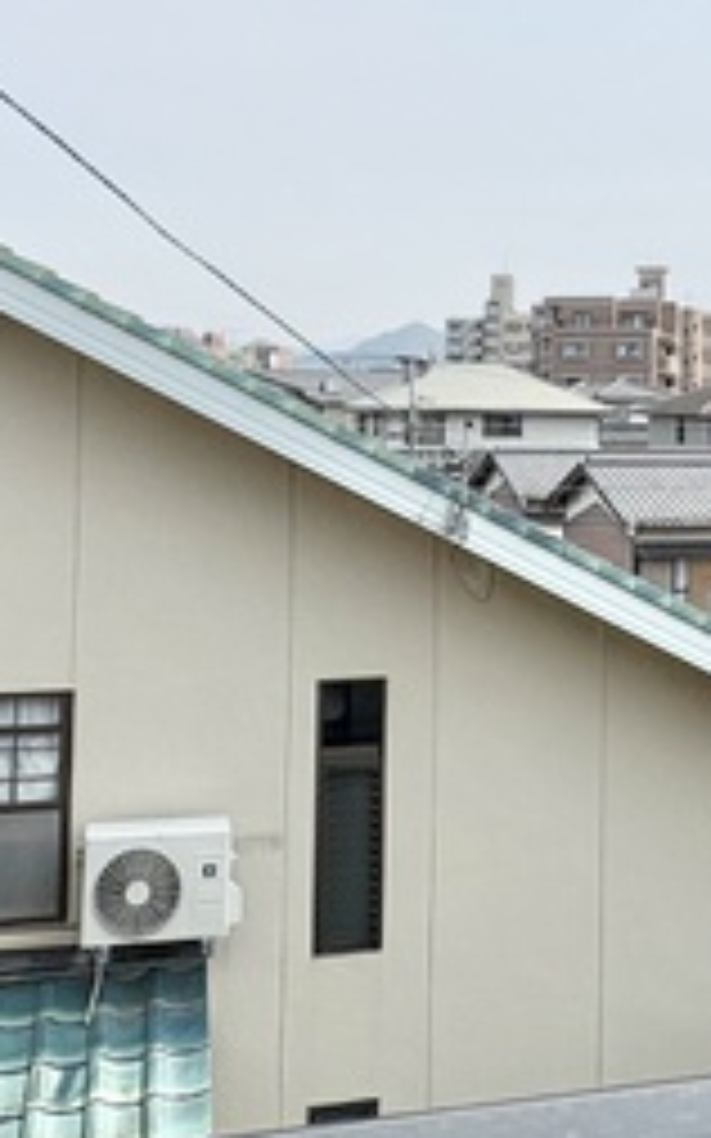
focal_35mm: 41
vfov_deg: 47.1
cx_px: 482
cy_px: 340
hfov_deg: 31.0
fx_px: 1272
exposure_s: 1/3906
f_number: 2.2
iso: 50
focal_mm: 2.22
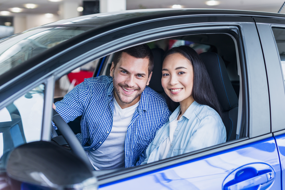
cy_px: 95
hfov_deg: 39.6
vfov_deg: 27.0
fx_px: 396
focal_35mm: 50
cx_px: 142
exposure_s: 1/100
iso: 500
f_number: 2.8
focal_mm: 50
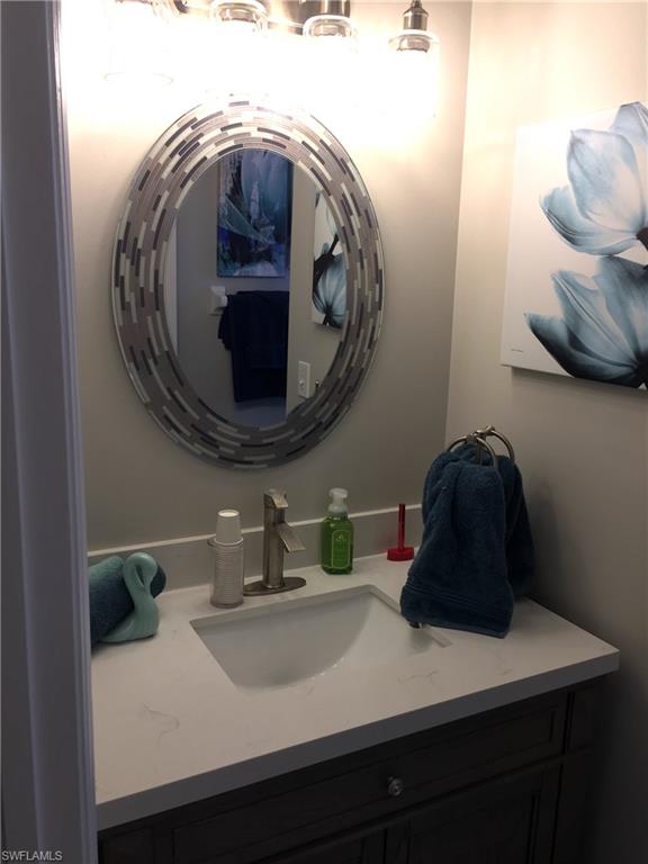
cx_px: 324
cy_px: 432
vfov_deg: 61.7
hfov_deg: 48.2
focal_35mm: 29
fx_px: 724
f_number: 2.2
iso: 32
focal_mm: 4.15
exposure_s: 1/60
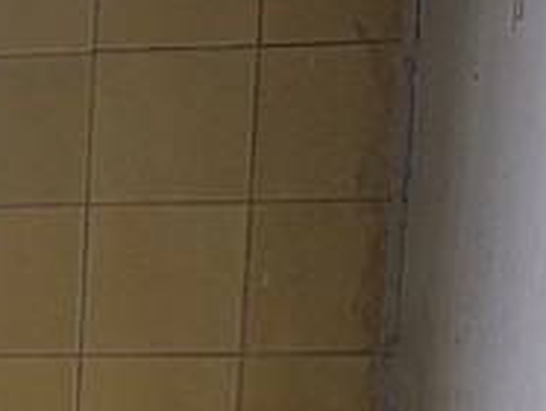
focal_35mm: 148
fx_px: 2337
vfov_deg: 9.7
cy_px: 631
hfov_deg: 11.3
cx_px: -719
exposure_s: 1/134
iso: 25
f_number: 1.8
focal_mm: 5.4
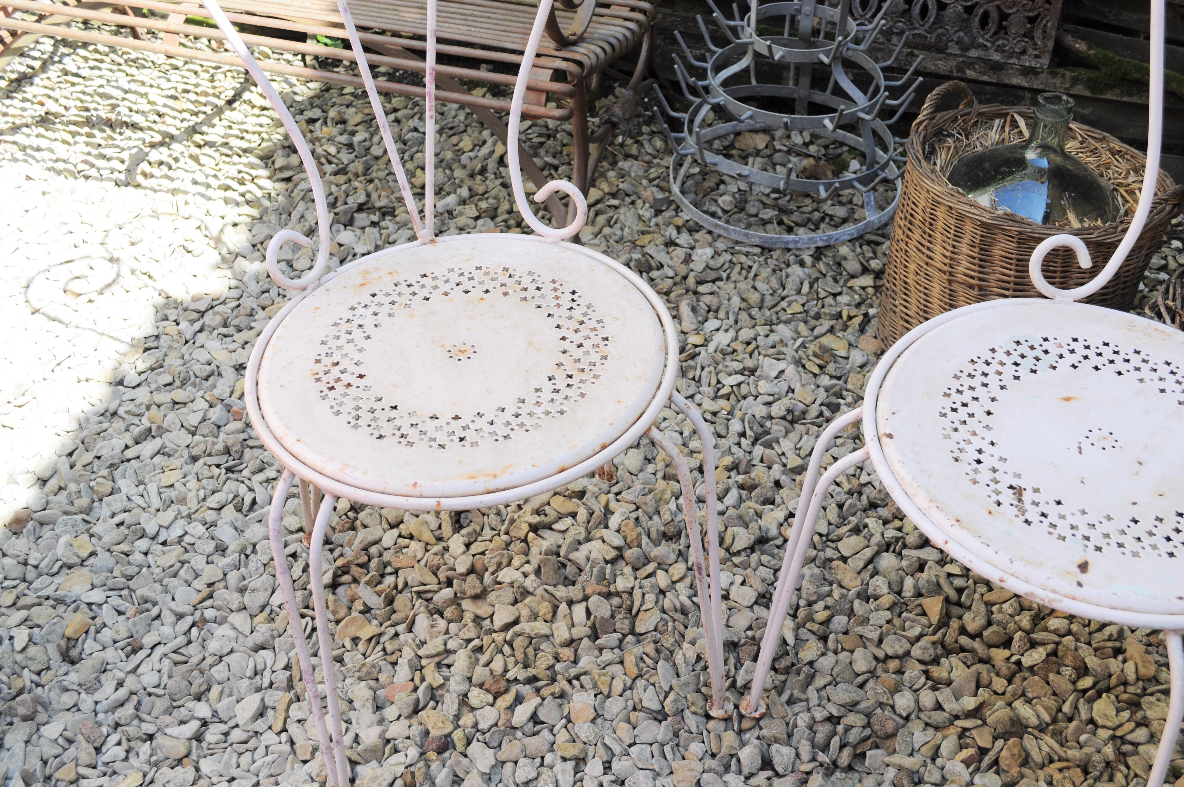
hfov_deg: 49.6
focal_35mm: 39
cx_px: 592
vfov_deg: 34.1
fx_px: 1281
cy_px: 394
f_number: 6.3
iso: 200
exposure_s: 1/160
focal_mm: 26
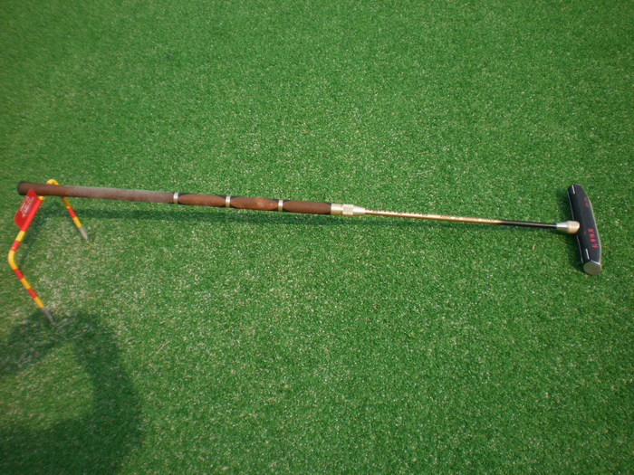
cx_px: 317
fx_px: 659
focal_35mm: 36
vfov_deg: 39.7
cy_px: 238
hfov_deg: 51.4
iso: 100
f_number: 3.1
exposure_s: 1/800
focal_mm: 6.3
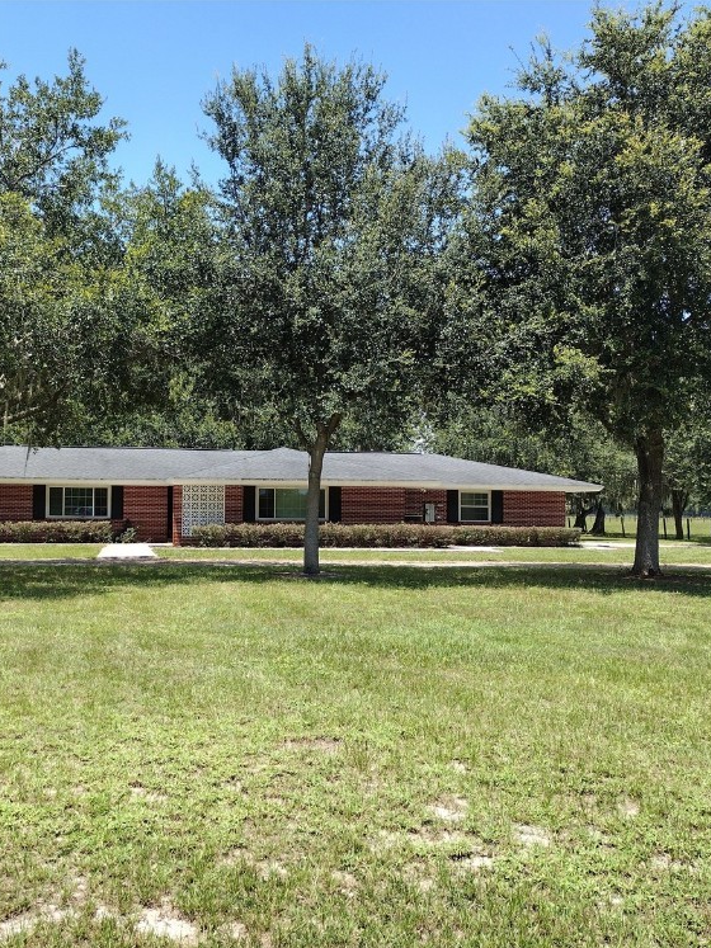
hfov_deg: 38.2
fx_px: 1014
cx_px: 240
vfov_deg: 50.1
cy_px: 486
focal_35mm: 37
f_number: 1.7
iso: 100
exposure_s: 1/1012
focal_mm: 4.71
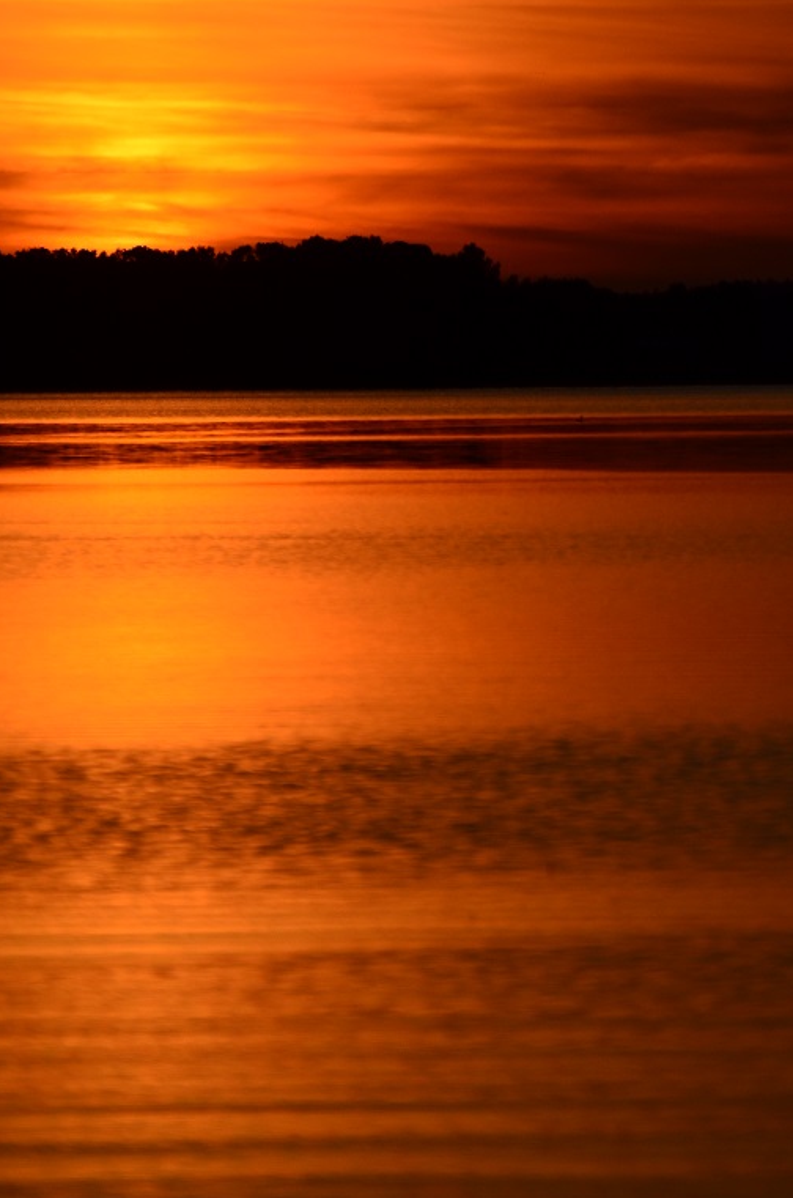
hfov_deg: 2.9
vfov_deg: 4.4
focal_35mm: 473
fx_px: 15699
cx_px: 477
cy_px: 595
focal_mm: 240
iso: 250
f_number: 5.3
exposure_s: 1/8000
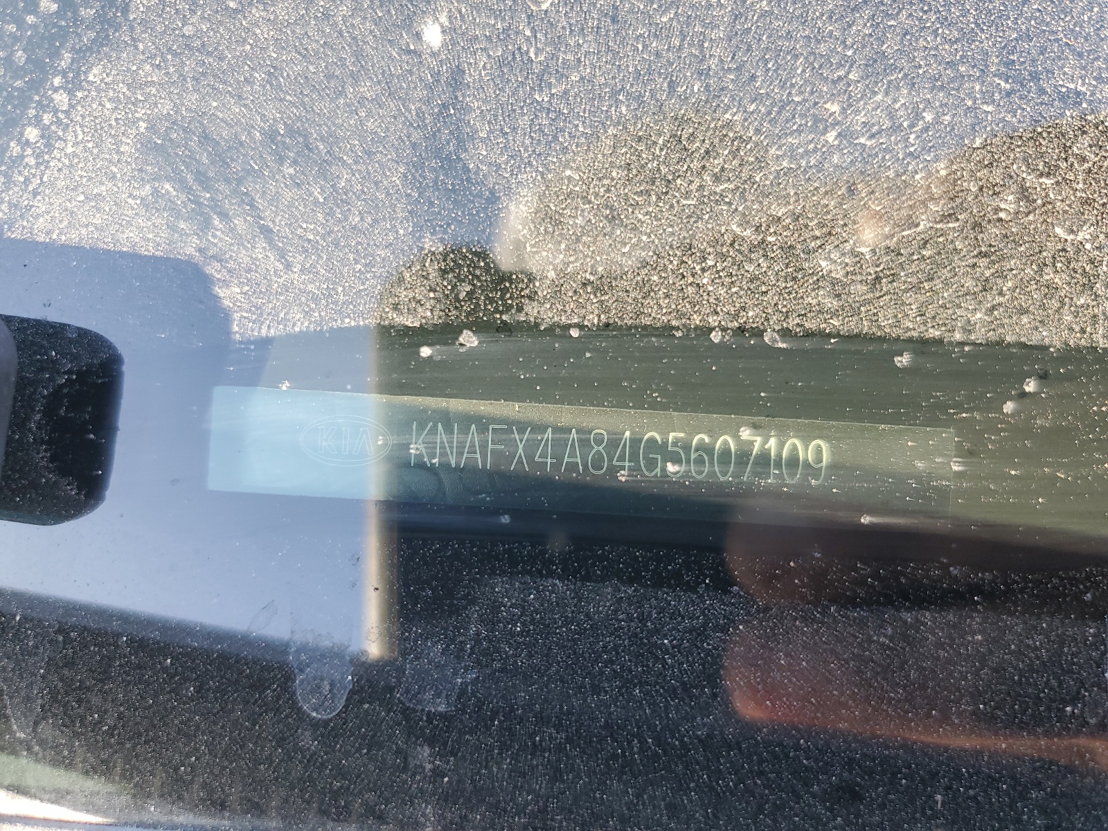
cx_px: 554
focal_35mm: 26
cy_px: 416
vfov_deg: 53.1
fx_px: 832
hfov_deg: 67.3
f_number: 1.5
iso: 55
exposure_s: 1/120
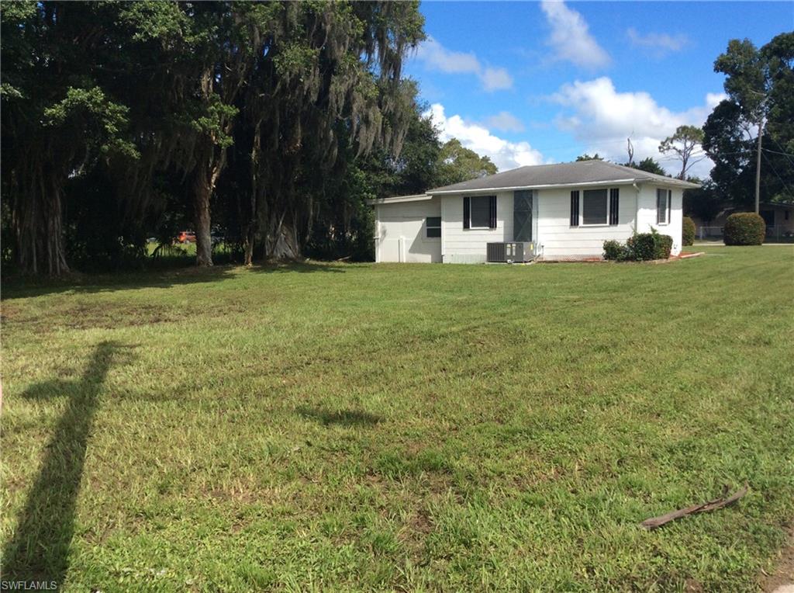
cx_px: 397
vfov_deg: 44.0
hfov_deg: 56.9
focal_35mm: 32
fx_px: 733
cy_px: 296
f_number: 2.4
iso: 32
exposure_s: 1/1431
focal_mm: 3.3
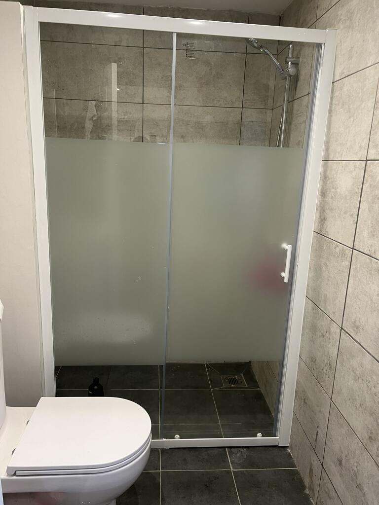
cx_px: 190
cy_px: 252
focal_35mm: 26
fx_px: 380
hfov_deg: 53.1
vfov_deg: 67.3
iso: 100
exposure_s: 1/50
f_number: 1.5
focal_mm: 5.7
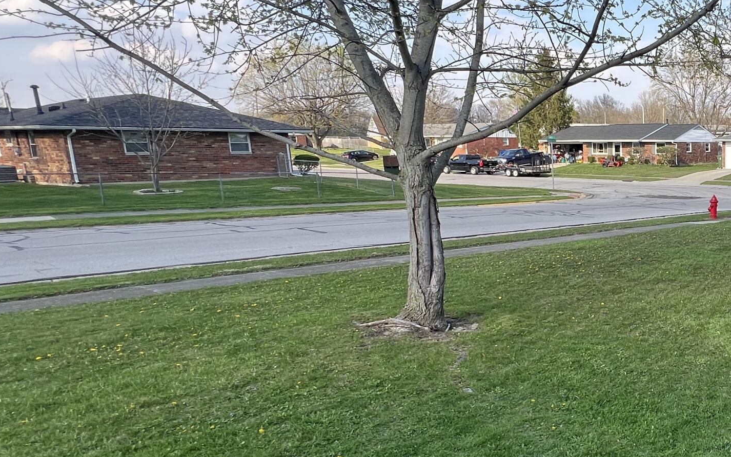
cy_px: 266
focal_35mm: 29
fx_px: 578
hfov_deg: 52.8
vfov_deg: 43.0
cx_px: 713
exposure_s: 1/479
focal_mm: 1.57
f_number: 1.8
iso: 32
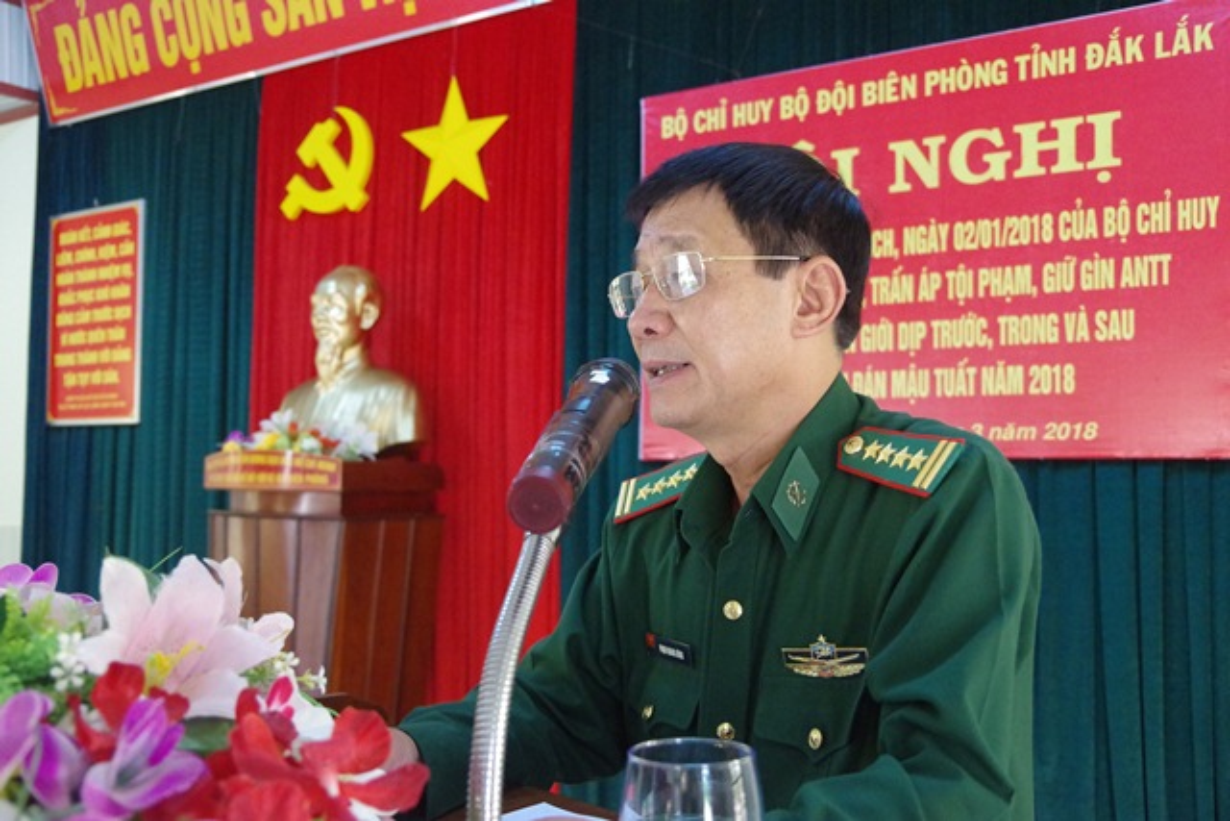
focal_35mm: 36
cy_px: 410
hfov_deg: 53.1
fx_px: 1230
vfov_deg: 36.9
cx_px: 615
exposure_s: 1/125
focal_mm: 24
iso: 3200
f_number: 4.5
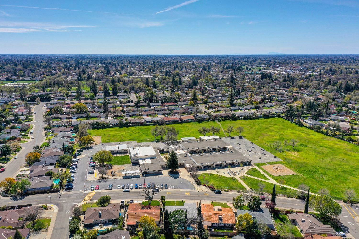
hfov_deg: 65.5
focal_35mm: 28
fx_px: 279
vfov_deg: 46.4
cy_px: 120
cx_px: 180
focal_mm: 10.26
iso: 100
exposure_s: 1/800
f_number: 6.3
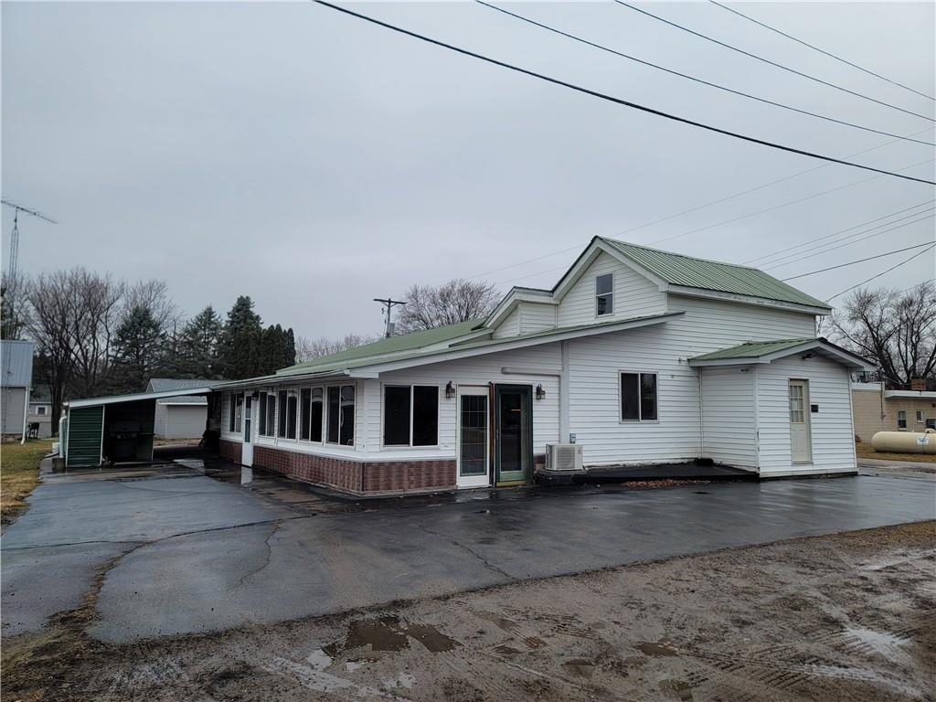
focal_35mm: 25
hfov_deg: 69.4
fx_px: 676
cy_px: 351
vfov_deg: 54.9
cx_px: 468
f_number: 1.8
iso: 20
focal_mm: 7
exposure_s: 1/371
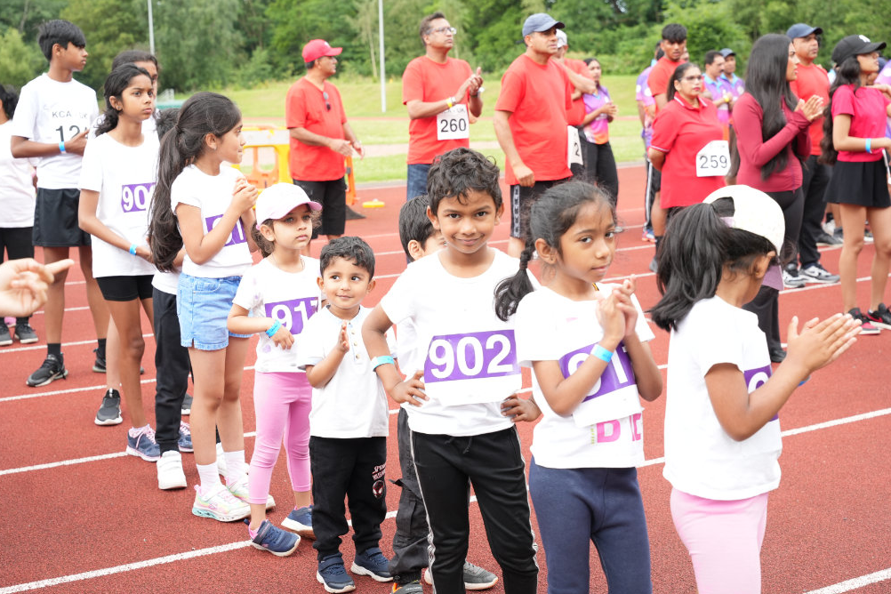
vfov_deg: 26.1
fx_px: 1282
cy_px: 301
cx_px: 442
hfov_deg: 38.3
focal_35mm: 52
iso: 400
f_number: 5.6
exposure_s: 1/200
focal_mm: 50.8
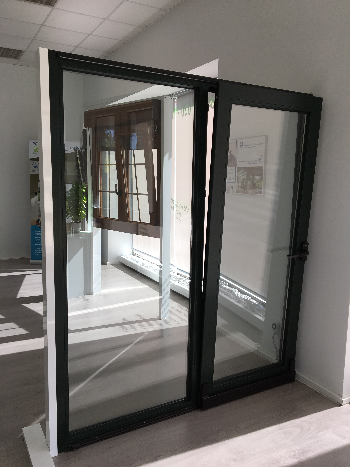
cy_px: 234
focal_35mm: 29
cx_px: 175
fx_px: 391
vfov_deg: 61.7
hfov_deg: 48.2
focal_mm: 4.15
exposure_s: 1/115
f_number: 2.2
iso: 25
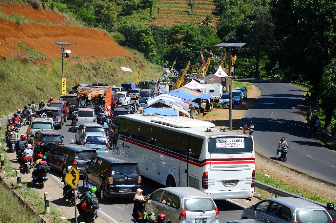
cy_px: 112
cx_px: 168
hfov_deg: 26.0
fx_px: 726
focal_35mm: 78
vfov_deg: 17.4
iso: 200
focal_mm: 52
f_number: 5
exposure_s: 1/1000
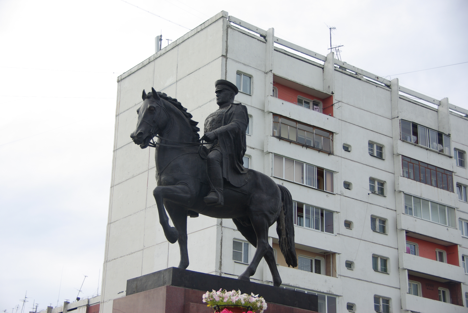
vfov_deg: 19.0
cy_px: 156
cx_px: 234
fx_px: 937
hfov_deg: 28.0
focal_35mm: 72
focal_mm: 47.5
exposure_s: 1/320
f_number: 5.6
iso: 100
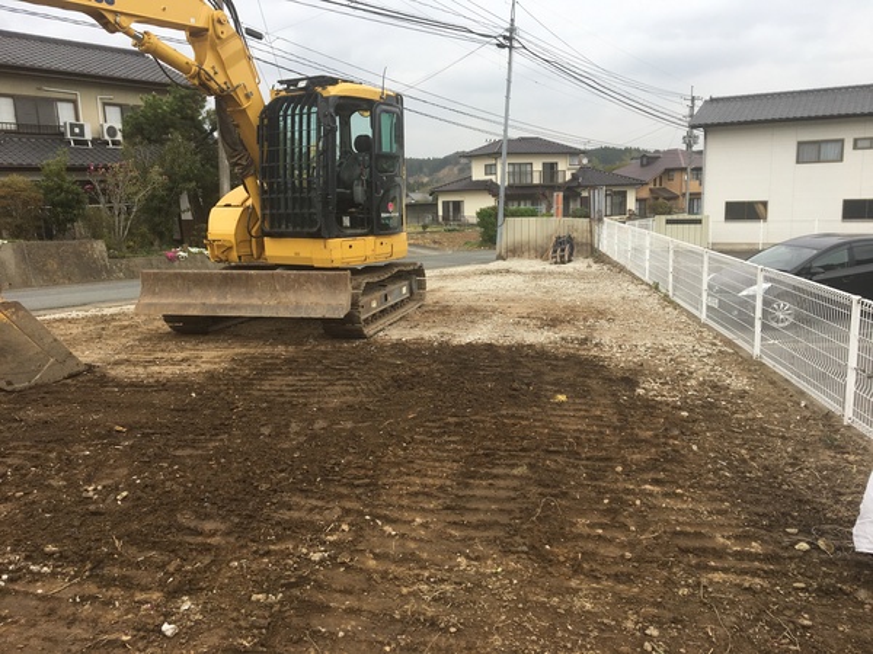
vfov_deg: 48.2
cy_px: 327
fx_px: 731
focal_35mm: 29
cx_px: 436
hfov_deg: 61.7
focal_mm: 4.15
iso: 25
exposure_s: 1/444
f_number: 2.2
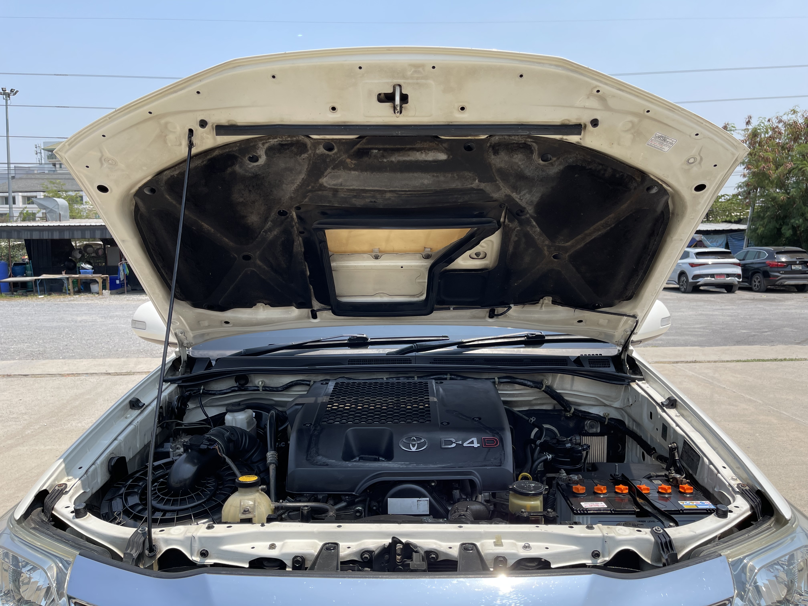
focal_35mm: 26
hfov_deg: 67.3
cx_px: 404
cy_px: 303
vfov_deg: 53.1
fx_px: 607
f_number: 1.6
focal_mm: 5.1
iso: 32
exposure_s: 1/2387
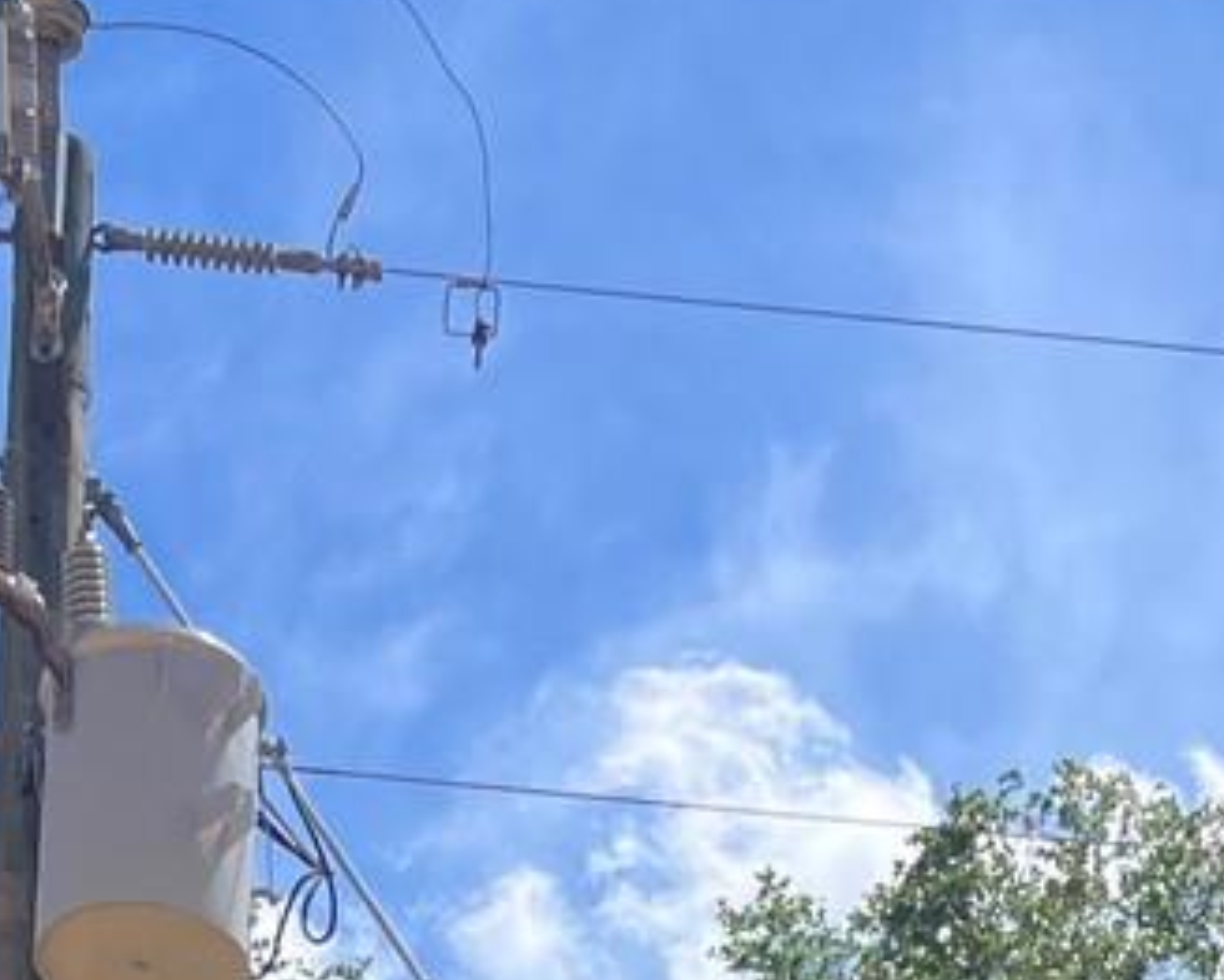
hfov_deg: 15.5
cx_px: 861
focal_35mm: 124
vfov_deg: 11.3
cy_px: 1949
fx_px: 4495
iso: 50
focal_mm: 5.1
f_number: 1.6
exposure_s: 1/2358
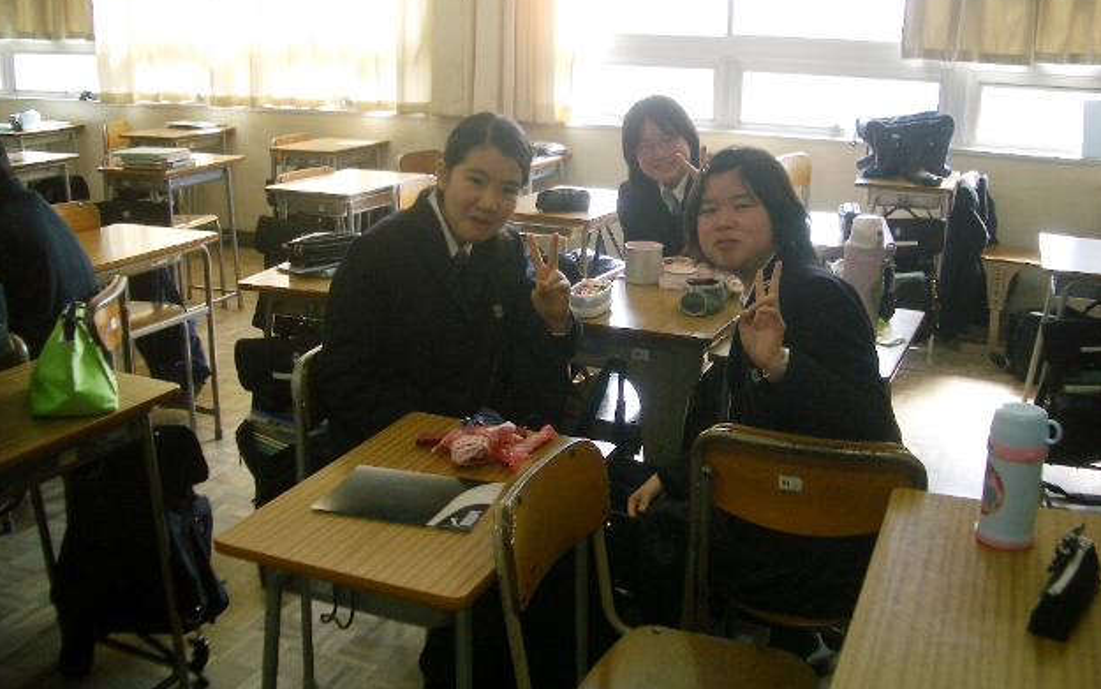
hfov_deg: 51.5
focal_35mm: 38
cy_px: 298
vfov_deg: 33.6
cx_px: 558
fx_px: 1141
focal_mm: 5.8
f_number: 2.6
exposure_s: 1/80
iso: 50
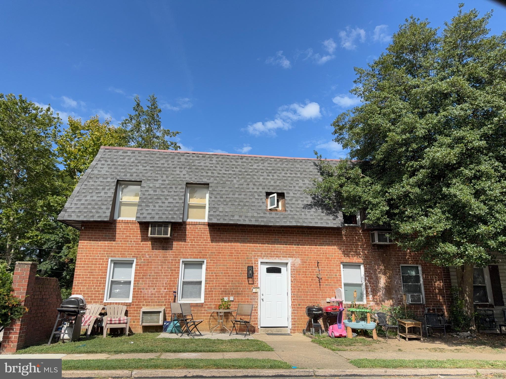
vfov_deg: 56.8
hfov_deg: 71.6
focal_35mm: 24
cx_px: 253
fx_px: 351
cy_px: 190
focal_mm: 6.76
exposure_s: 1/4405
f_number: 1.78
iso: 80
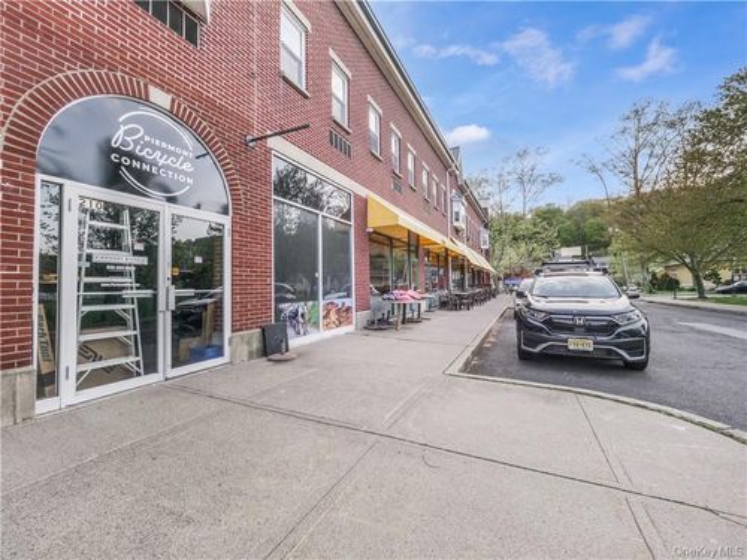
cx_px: 374
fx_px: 302
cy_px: 280
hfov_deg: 102.1
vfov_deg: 85.7
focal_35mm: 14
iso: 400
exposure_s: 1/30
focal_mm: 7
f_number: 8
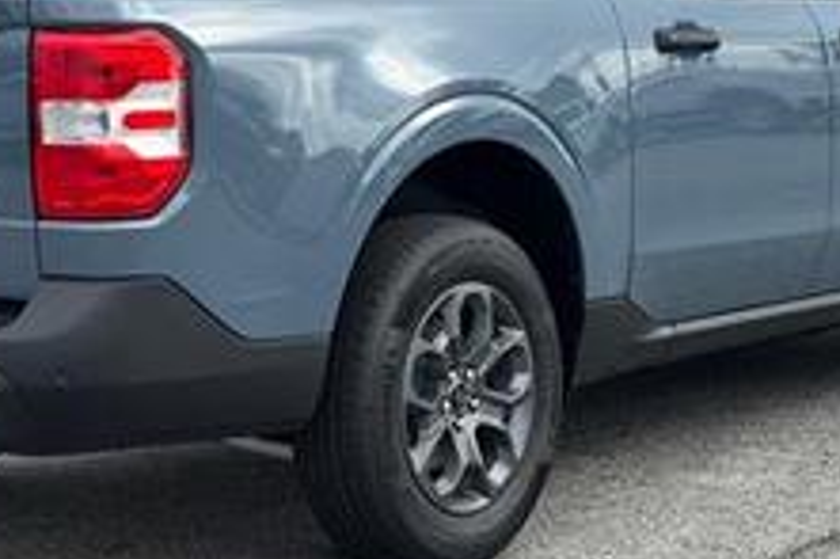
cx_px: 296
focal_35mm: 114
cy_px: 228
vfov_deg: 12.0
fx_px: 2658
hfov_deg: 17.9
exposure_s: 1/1524
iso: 64
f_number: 1.78
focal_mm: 6.76
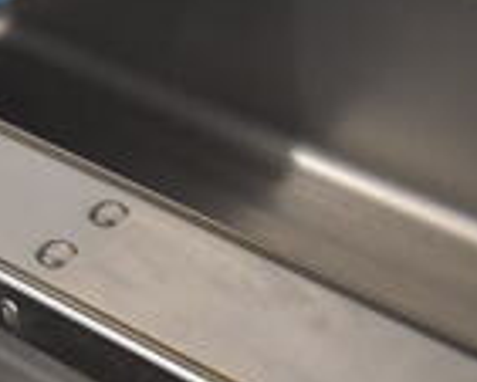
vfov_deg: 14.0
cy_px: 108
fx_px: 1554
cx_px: -514
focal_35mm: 110
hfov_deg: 14.2
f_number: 3.5
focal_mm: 18
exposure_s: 1/125
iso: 2800
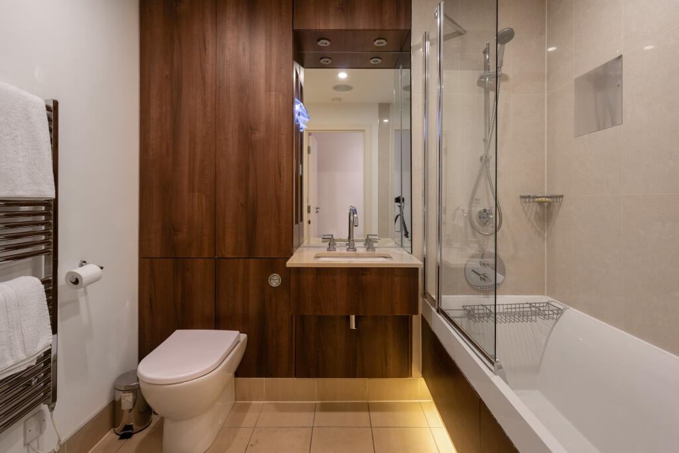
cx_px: 340
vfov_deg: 70.5
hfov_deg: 93.3
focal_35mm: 17
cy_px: 226
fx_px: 321
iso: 500
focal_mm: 17
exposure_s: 1/5
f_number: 7.1
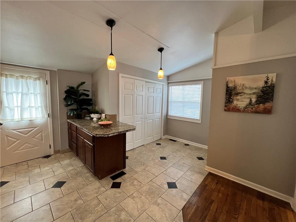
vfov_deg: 89.9
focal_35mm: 13
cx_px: 148
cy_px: 111
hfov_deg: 106.2
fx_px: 111
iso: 200
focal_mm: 1.57
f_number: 1.8
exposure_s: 1/120
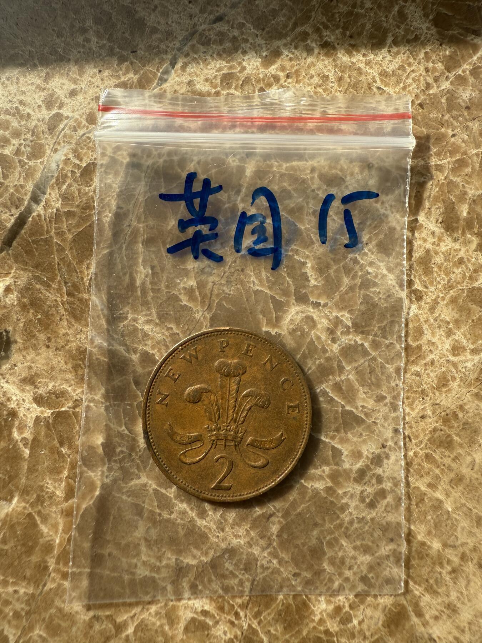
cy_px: 322
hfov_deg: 56.8
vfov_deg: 71.6
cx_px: 241
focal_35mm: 24
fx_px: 446
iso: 40
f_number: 2.2
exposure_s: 1/479
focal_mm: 2.22
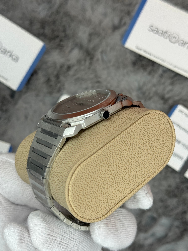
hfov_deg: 30.3
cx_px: 94
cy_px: 126
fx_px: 348
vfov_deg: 39.7
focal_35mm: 48
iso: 100
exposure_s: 1/1041
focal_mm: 6.76
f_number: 1.78
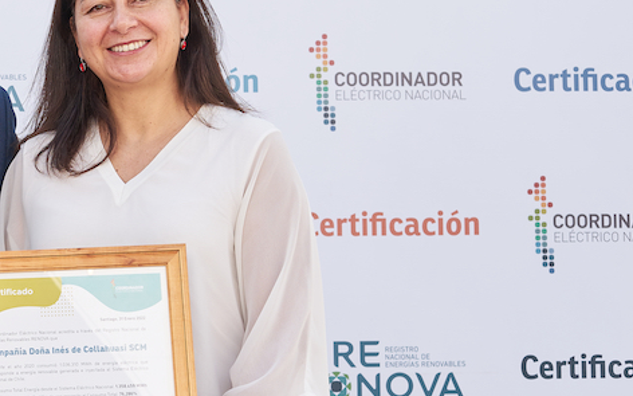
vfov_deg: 12.1
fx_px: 1863
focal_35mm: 108
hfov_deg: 18.7
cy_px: 226
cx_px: -25
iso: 160
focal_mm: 50
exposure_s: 1/160
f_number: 5.6
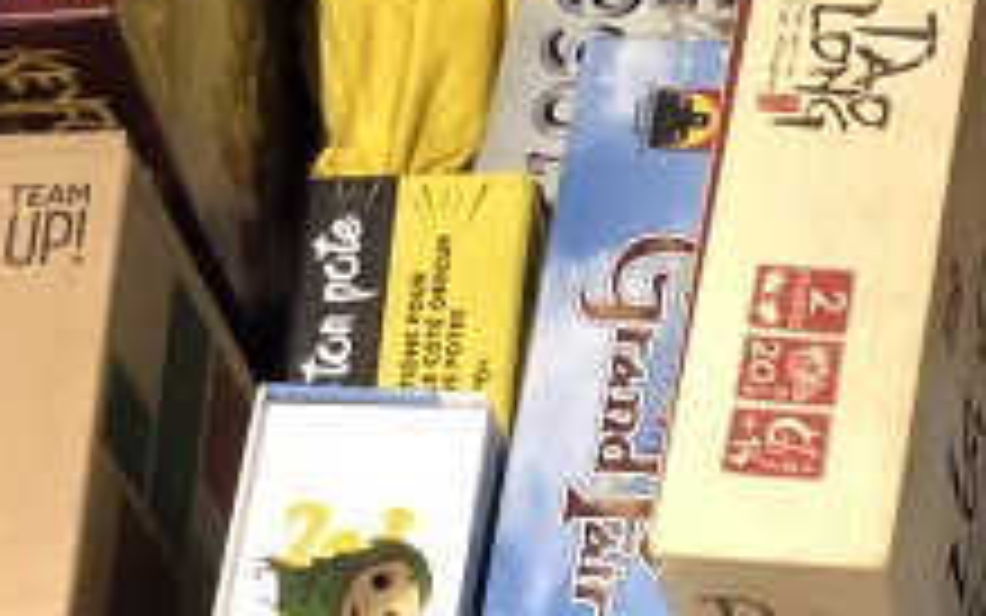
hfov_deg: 11.9
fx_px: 4516
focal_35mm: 168
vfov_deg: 7.6
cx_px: 1445
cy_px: -454
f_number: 2.4
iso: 160
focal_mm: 6
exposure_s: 1/9
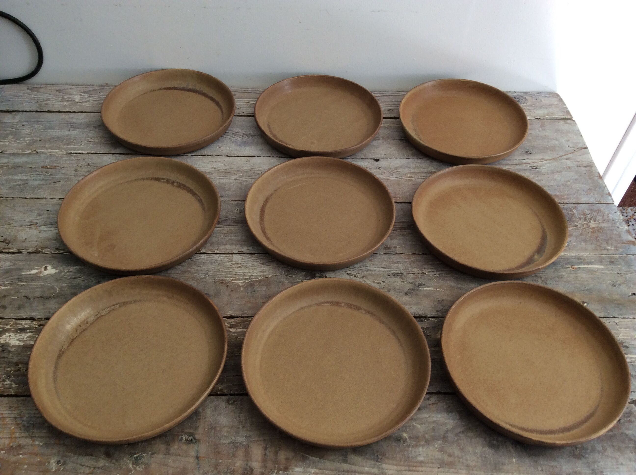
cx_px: 318
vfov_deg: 44.1
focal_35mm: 32
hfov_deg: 56.9
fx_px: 587
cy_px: 238
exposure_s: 1/25
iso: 50
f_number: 2.4
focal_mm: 3.3
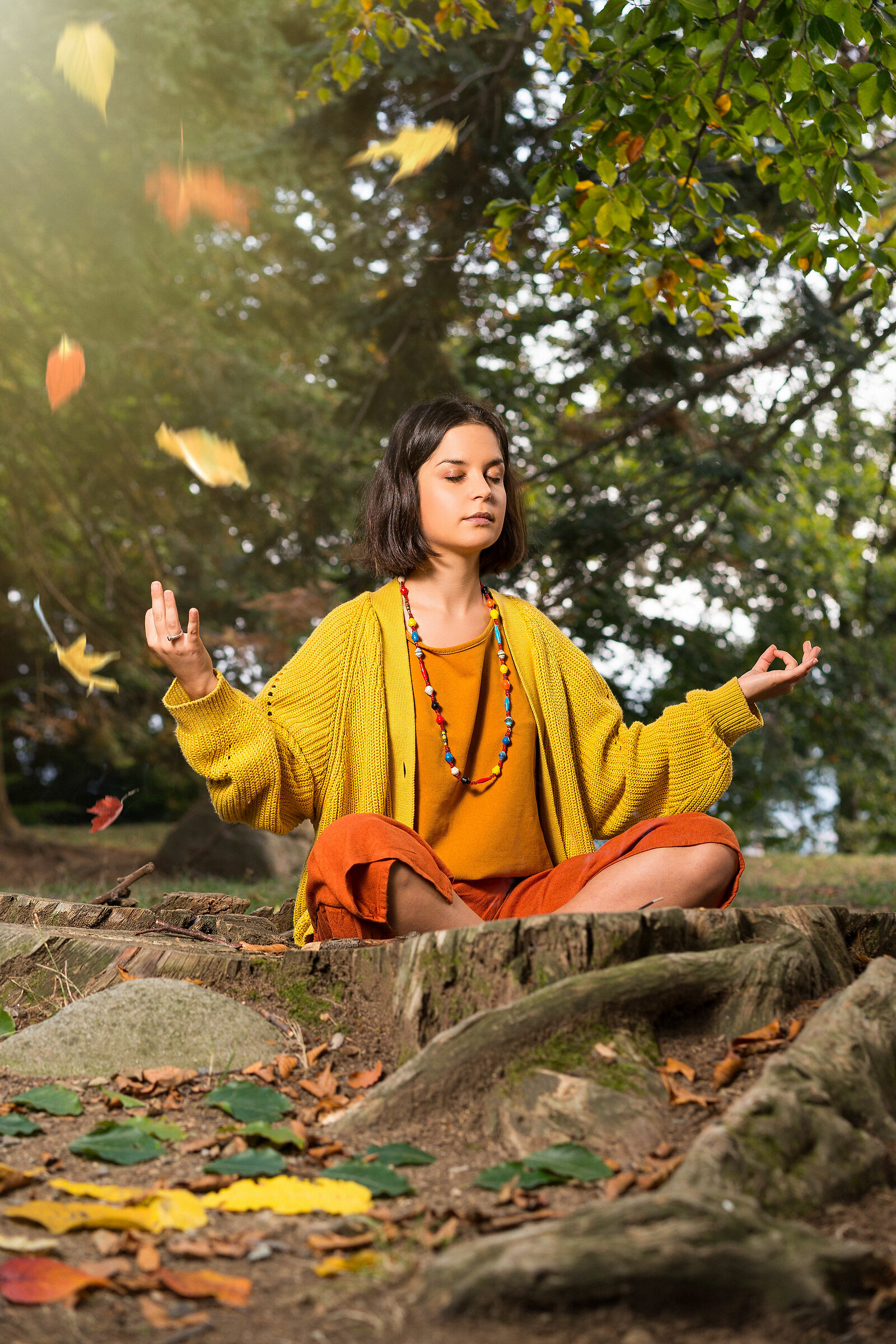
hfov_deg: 24.6
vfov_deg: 36.2
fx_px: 2053
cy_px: 672
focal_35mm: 55
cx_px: 448
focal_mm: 55
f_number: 4
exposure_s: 1/100
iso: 100
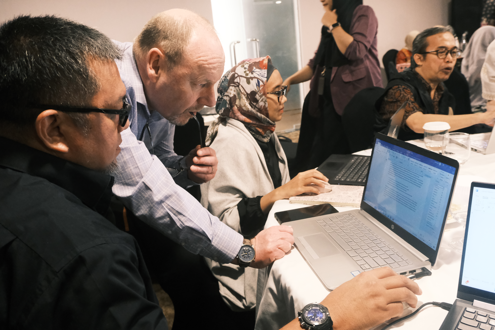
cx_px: 248
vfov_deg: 43.6
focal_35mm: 30
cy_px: 165
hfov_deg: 61.9
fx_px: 412
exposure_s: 1/85
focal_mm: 20.3
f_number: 4.2
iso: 6400
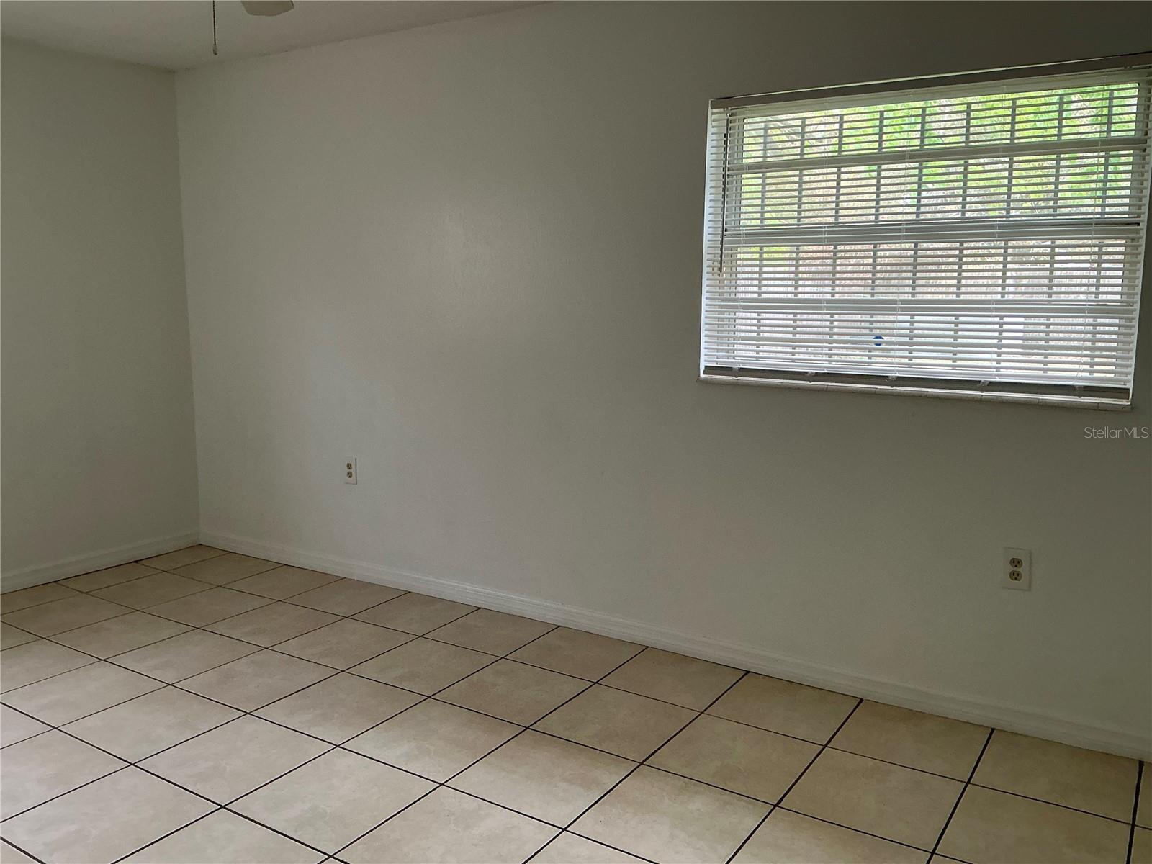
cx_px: 576
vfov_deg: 49.7
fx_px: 932
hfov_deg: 63.4
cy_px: 432
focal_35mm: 28
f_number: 1.8
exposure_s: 1/60
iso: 80
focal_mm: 3
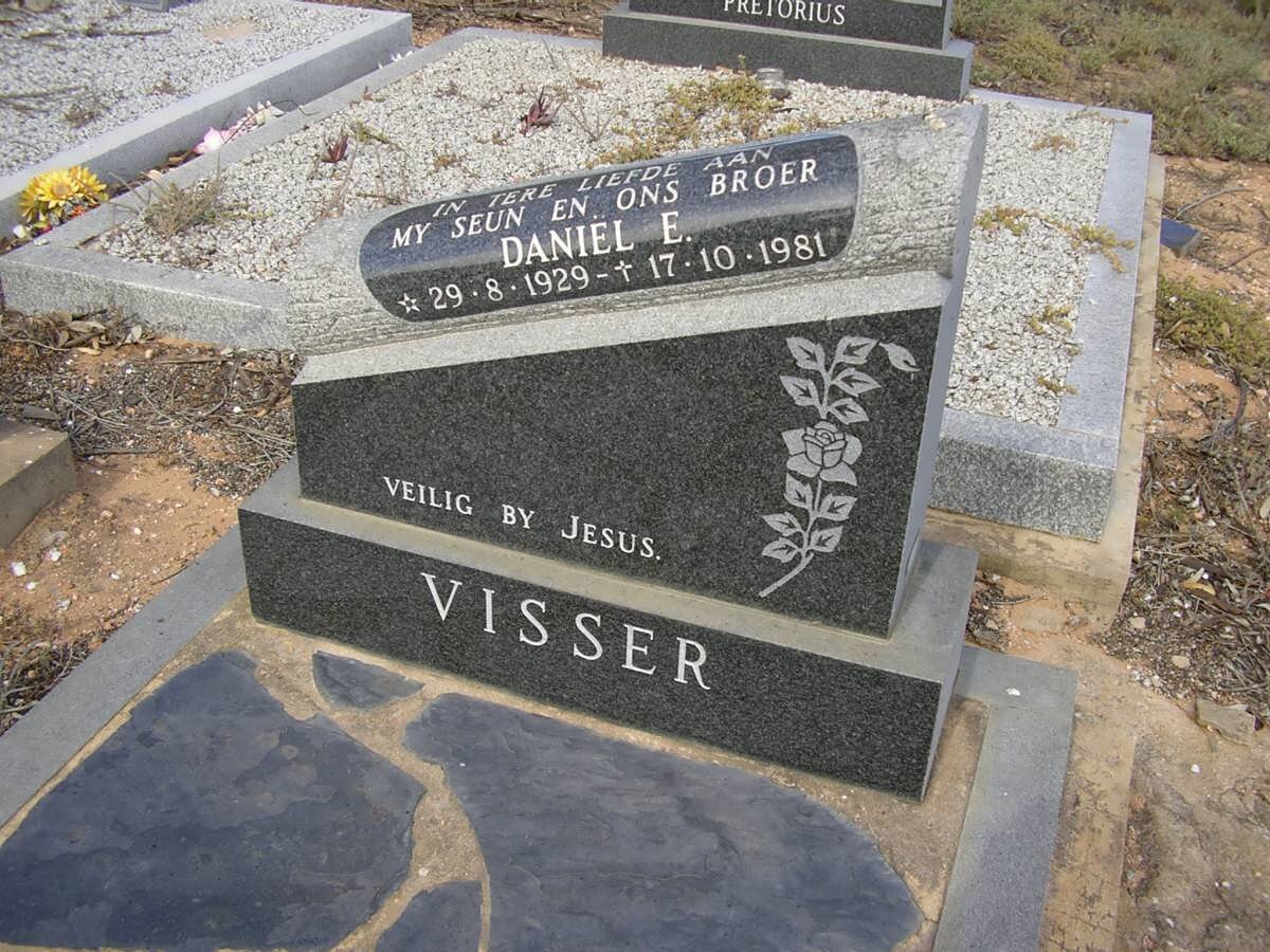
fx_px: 1394
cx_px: 635
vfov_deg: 37.7
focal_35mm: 38
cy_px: 476
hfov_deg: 49.0
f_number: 2.9
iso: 50
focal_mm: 5.8
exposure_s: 1/400
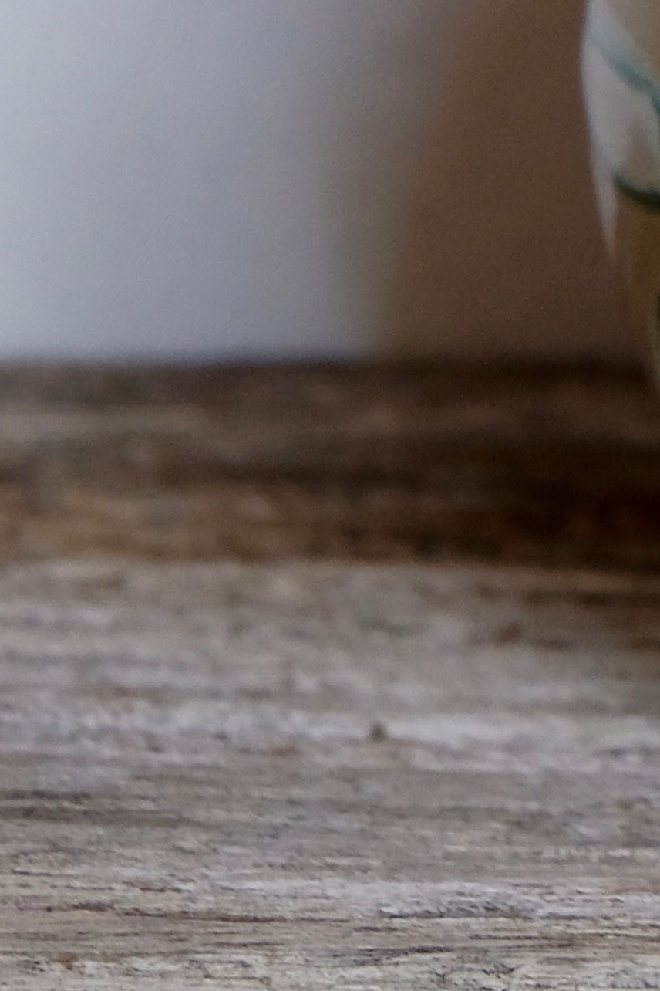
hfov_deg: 3.5
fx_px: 10669
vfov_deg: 5.2
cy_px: -1023
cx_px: 865
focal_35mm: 388
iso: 800
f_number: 4
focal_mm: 55
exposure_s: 1/60
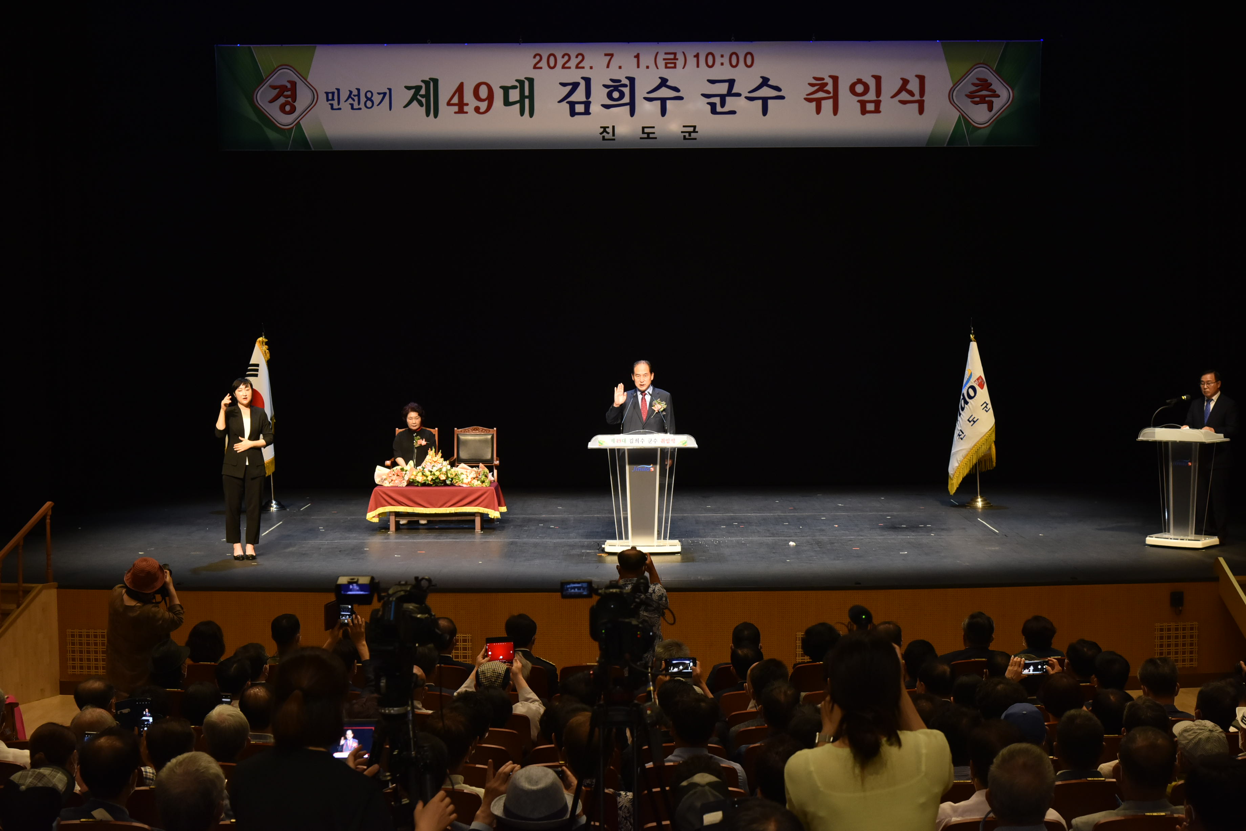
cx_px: 623
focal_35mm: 58
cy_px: 416
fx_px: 2008
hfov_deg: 34.5
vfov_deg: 23.4
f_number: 5.6
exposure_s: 1/125
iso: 1600
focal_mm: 58
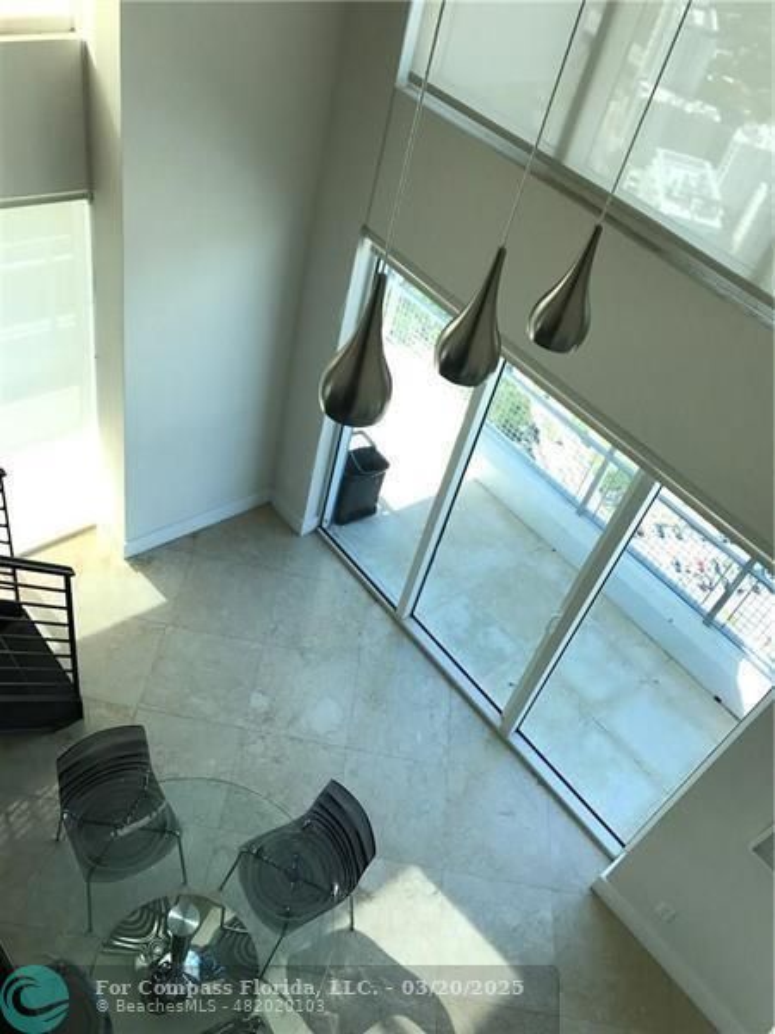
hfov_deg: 49.7
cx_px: 388
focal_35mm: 28
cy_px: 517
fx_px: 836
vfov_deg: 63.4
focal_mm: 3.99
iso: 20
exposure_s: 1/138
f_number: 1.8
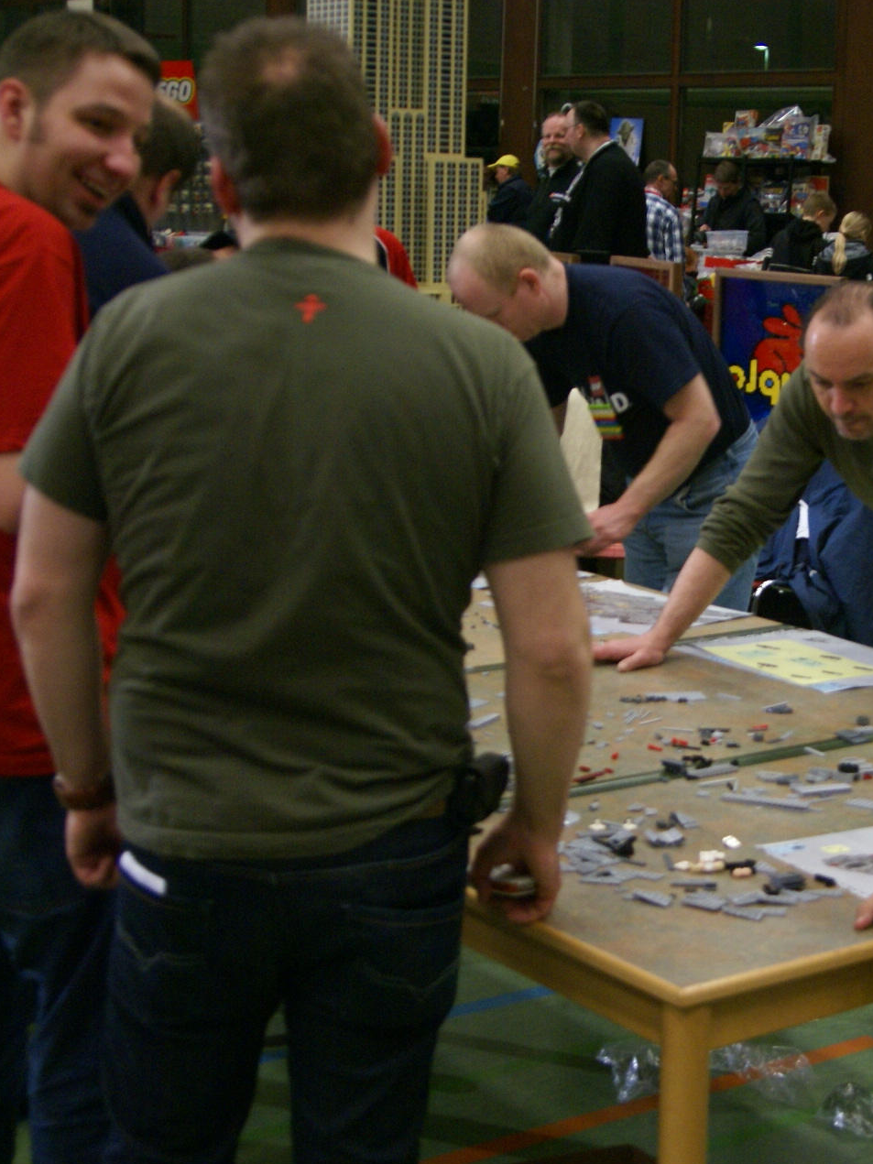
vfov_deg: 31.7
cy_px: 583
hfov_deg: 23.5
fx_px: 2052
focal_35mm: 61
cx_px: 758
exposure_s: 1/30
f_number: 4
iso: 400
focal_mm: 28
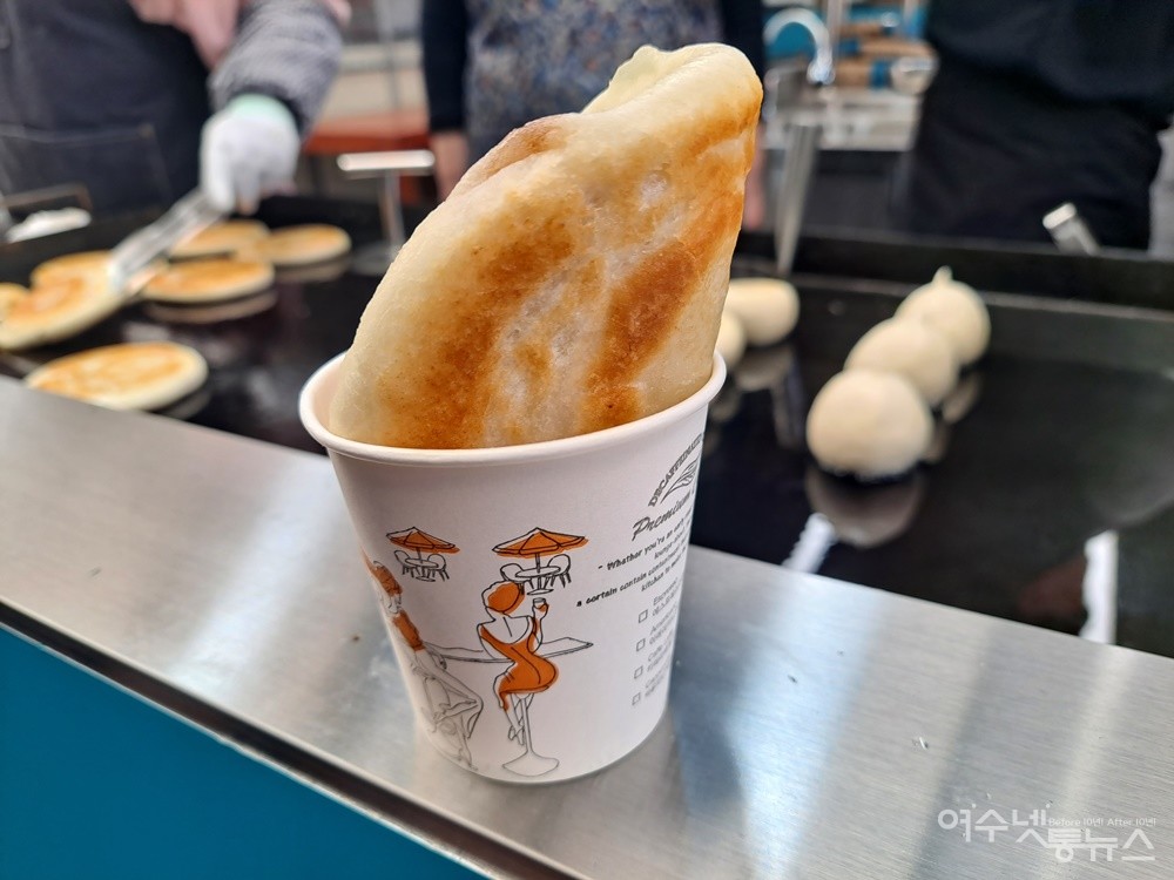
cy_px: 440
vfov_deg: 56.8
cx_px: 587
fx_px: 814
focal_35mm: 24
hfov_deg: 71.6
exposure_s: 1/60
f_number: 1.8
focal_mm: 5.23
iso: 32
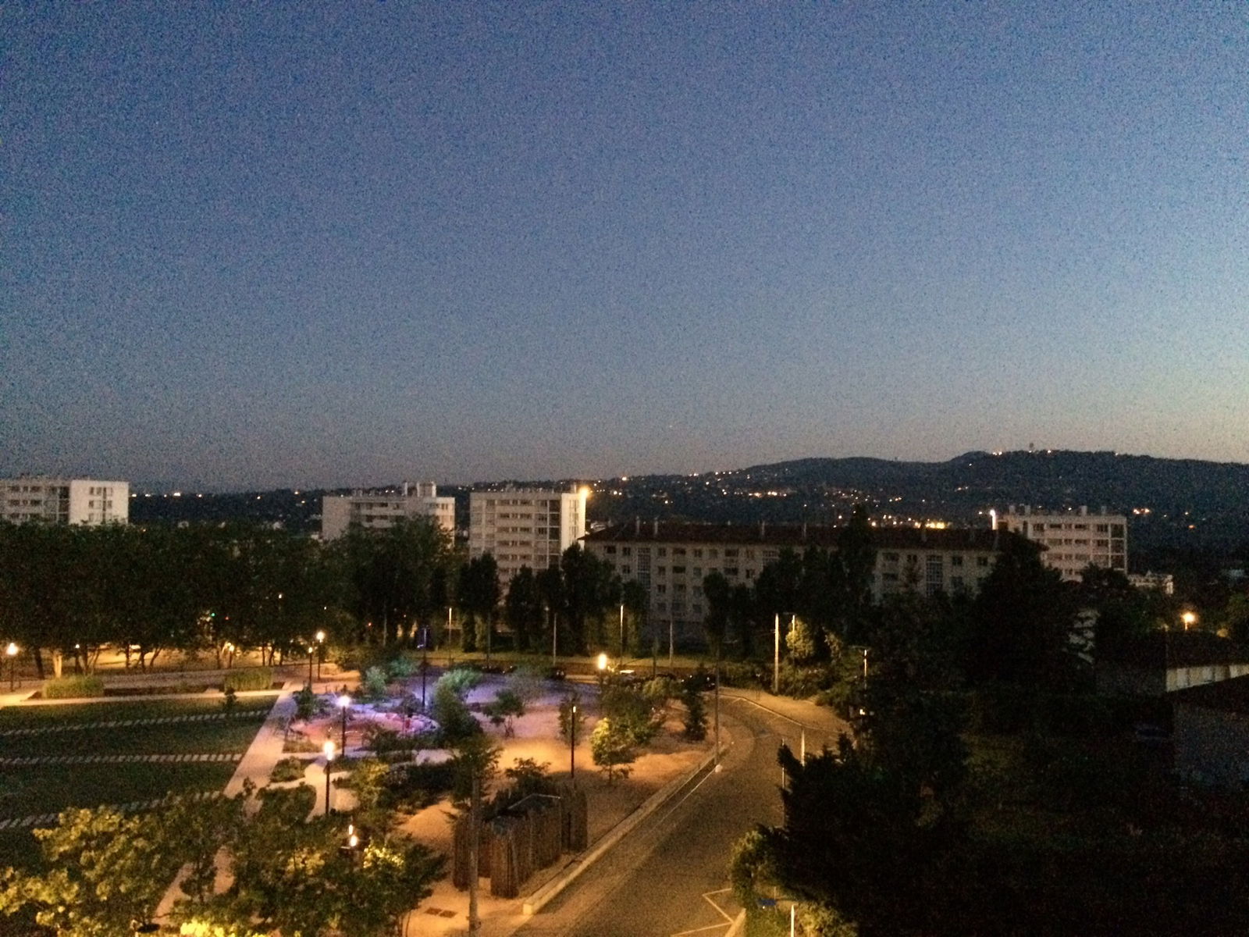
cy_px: 468
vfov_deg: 48.2
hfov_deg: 61.7
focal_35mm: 29
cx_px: 624
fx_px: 1046
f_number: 2.2
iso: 2000
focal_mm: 4.15
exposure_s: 1/17
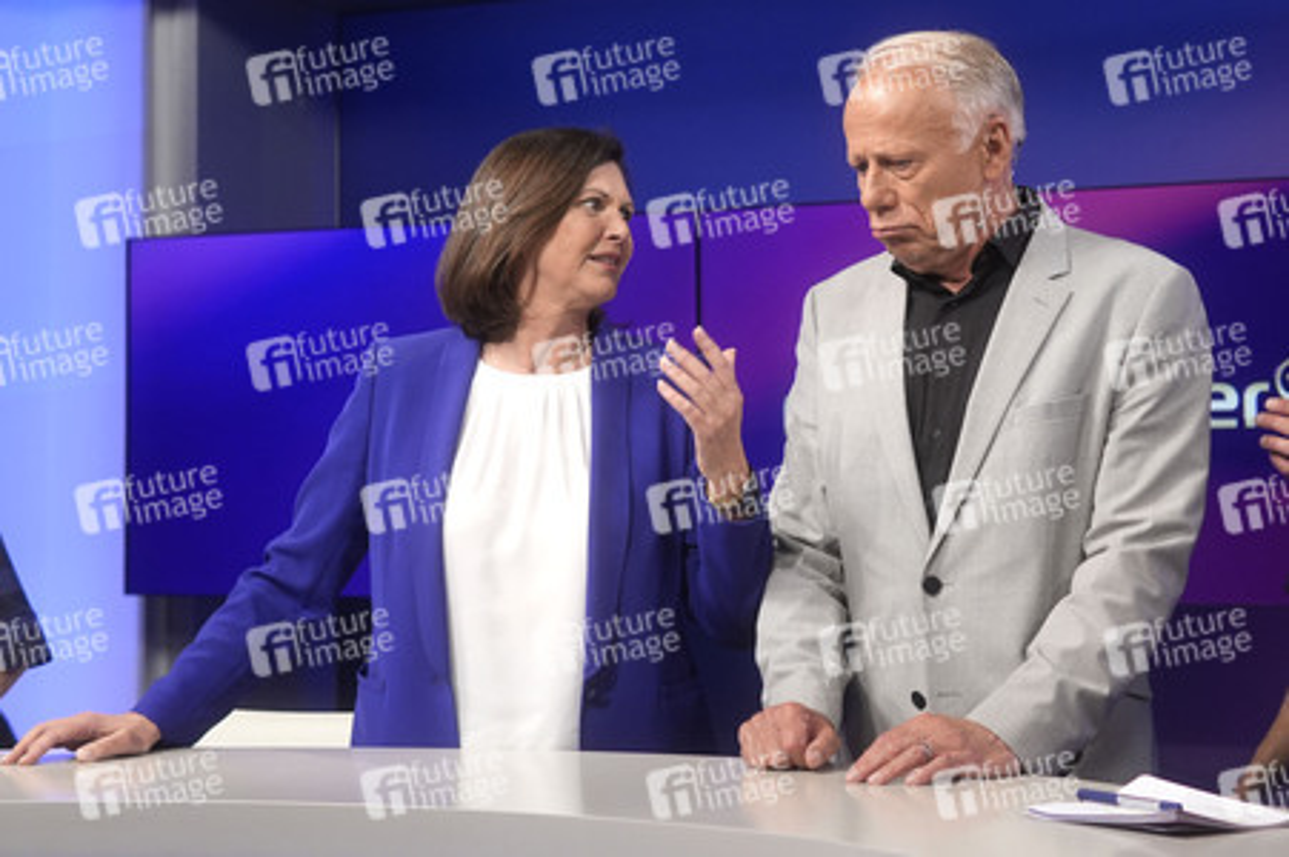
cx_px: 644
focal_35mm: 45
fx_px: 1610
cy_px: 428
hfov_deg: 43.6
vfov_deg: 29.8
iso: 640
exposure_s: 1/250
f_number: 2.2
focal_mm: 30
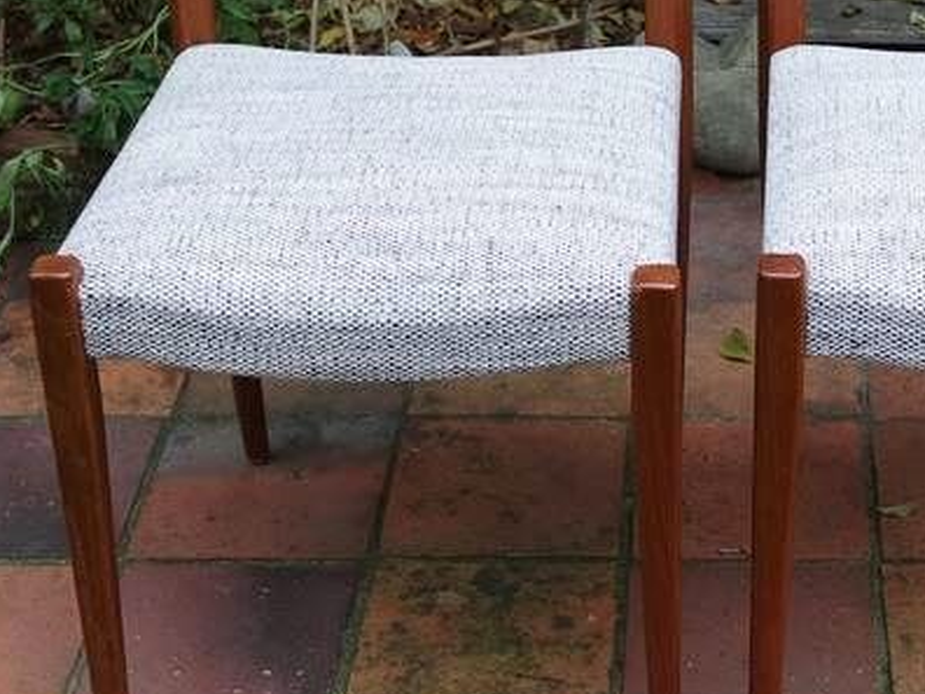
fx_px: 2245
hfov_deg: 23.0
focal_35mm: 84
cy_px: 168
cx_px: 719
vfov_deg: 17.5
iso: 400
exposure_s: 1/40
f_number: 3.5
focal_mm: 20
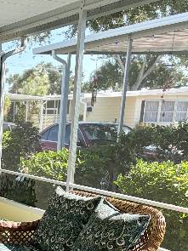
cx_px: -75
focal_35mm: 75
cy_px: 254
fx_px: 543
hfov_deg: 18.0
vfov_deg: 24.7
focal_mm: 5.96
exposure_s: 1/920
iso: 50
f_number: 1.6
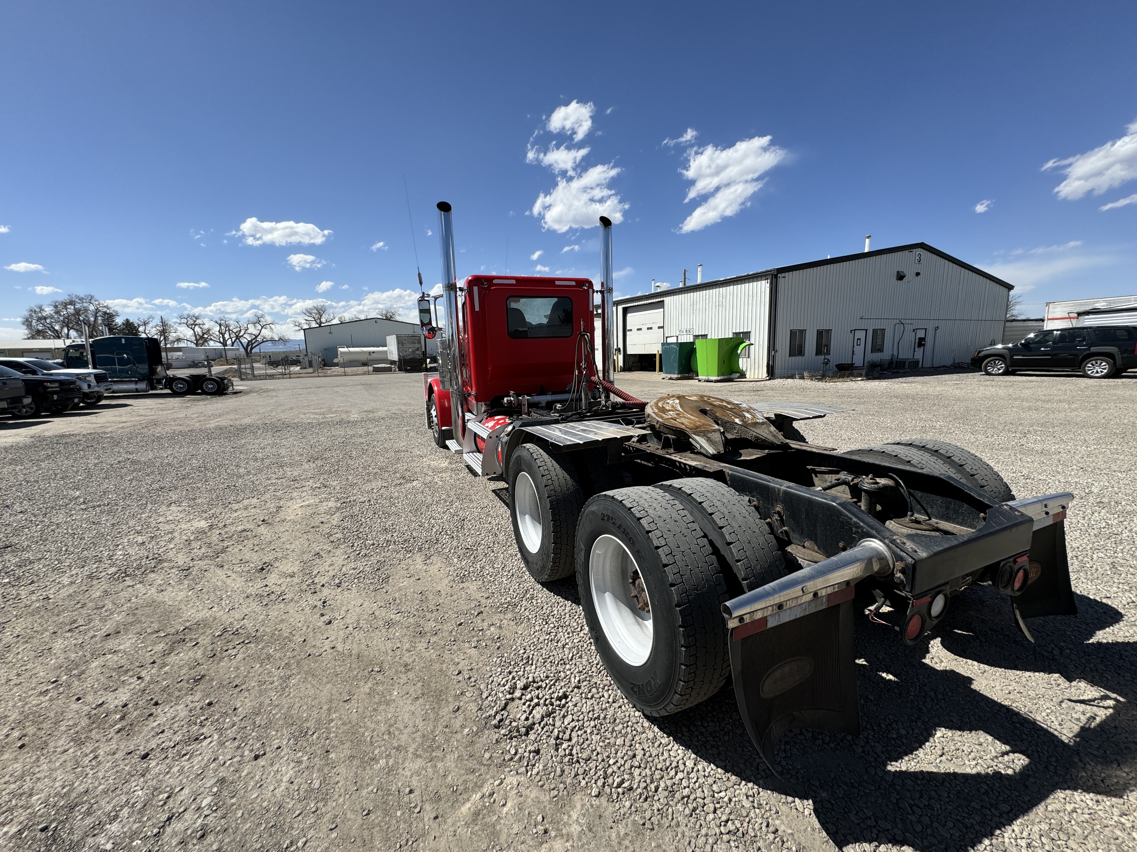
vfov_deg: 85.7
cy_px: 426
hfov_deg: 102.1
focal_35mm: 14
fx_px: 460
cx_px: 568
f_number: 2.2
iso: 50
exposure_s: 1/2146
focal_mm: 2.22
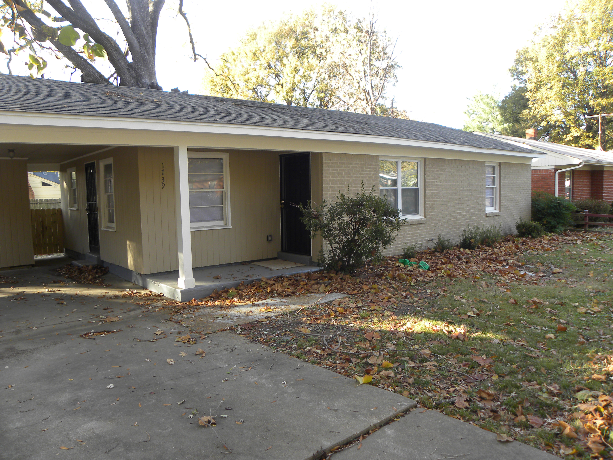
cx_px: 306
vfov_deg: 53.1
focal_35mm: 26
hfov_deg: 67.3
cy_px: 230
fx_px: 460
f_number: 2.8
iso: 64
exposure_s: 1/79.4
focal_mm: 4.6
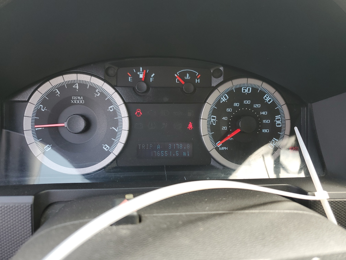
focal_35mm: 26
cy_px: 130
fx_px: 260
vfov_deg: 53.1
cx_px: 173
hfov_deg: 67.3
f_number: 1.5
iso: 50
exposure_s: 1/132
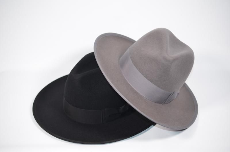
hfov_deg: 33.5
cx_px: 115
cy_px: 76
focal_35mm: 60
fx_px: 383
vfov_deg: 22.5
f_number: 2.8
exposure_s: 1/125
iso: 400
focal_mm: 40
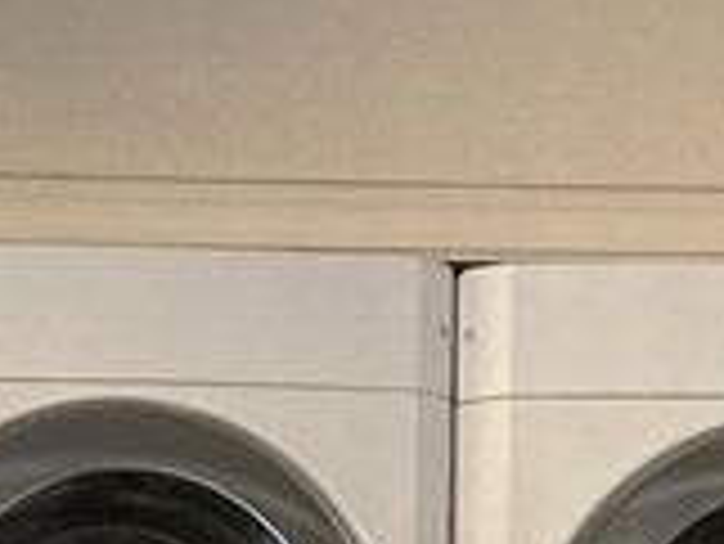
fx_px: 3454
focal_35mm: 165
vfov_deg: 8.1
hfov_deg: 11.6
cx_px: -256
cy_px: 1430
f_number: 1.8
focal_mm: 4.25
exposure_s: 1/60
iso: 250
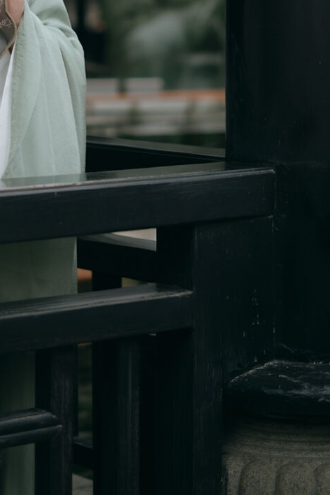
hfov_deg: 10.7
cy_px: -35
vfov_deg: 15.7
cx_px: 47
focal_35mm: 127
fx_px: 1746
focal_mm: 50
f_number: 1.8
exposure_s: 1/125
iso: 100
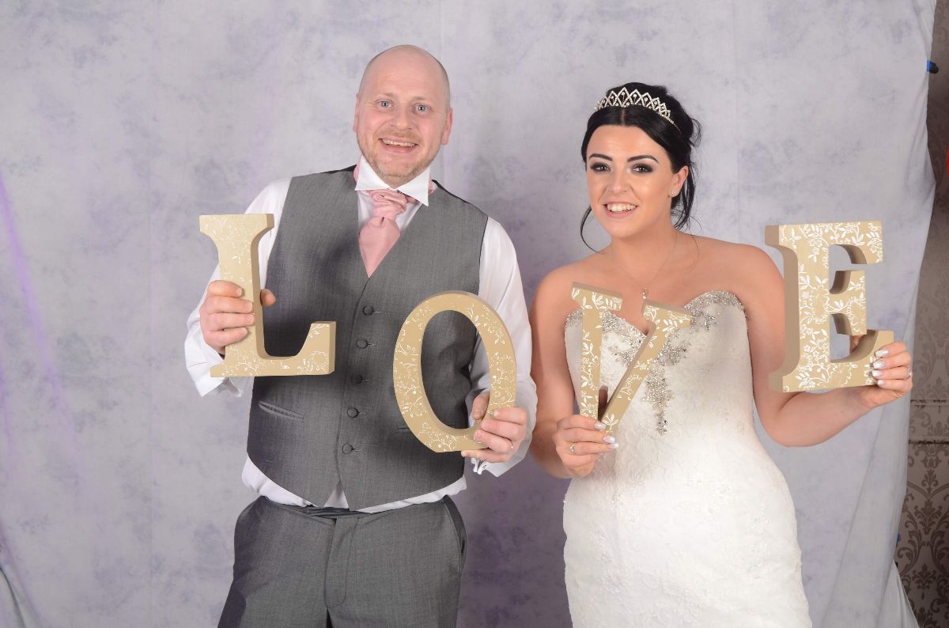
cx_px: 474
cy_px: 314
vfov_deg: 32.8
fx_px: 1065
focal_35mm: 40
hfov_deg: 48.0
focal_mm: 27
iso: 200
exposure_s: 1/125
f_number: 5.6
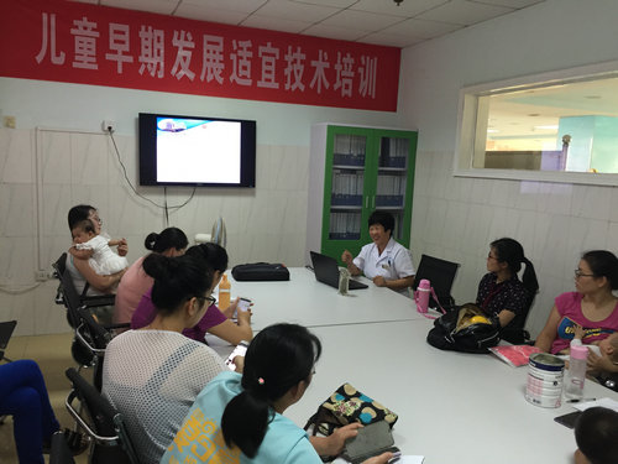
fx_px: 518
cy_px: 232
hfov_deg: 61.7
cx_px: 309
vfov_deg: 48.2
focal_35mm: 29
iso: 125
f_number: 2.2
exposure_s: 1/33
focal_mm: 4.15
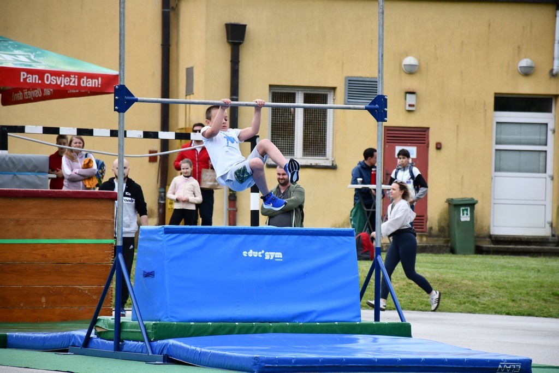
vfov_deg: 6.5
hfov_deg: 9.8
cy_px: 186
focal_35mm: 210
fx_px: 3261
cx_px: 280
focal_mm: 140
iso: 800
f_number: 5.6
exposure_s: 1/1000
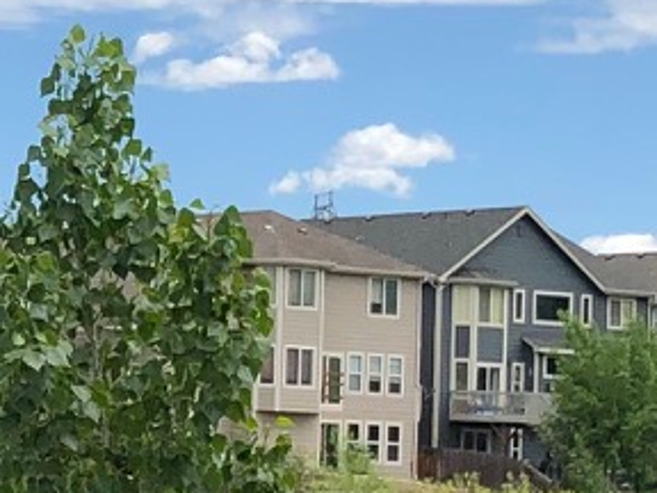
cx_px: -340
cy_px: 415
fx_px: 3720
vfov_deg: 7.6
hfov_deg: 9.8
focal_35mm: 196
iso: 20
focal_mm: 4
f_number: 1.8
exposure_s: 1/2288
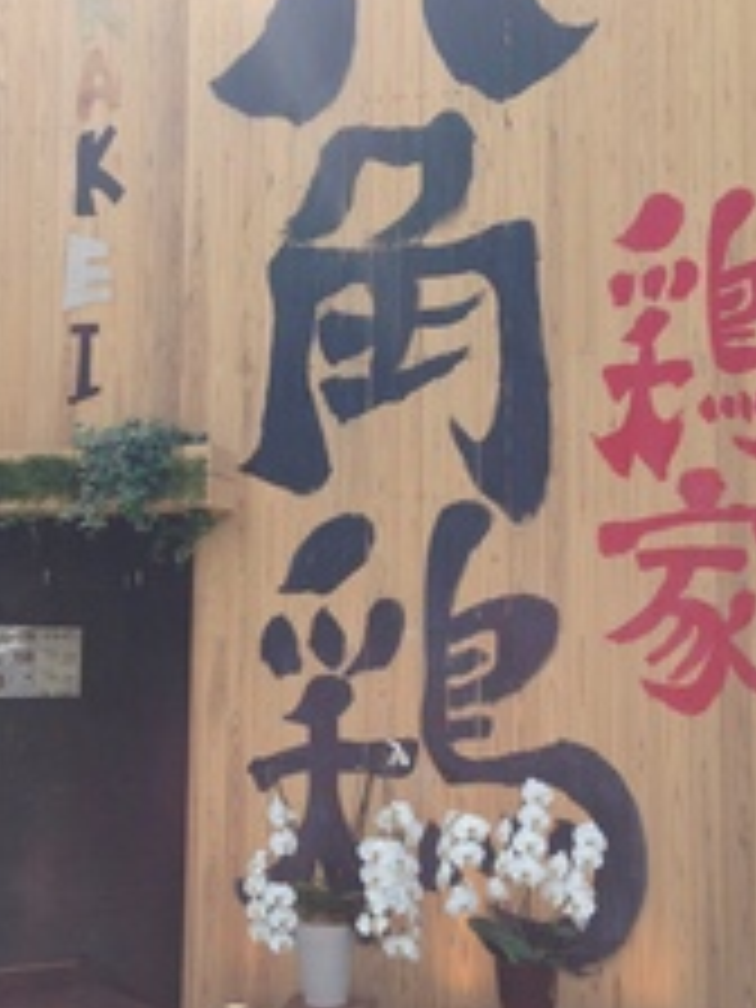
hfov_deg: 24.8
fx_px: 1718
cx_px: 378
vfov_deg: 32.7
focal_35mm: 59
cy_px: 490
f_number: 2.4
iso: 50
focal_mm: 4.12
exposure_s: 1/645
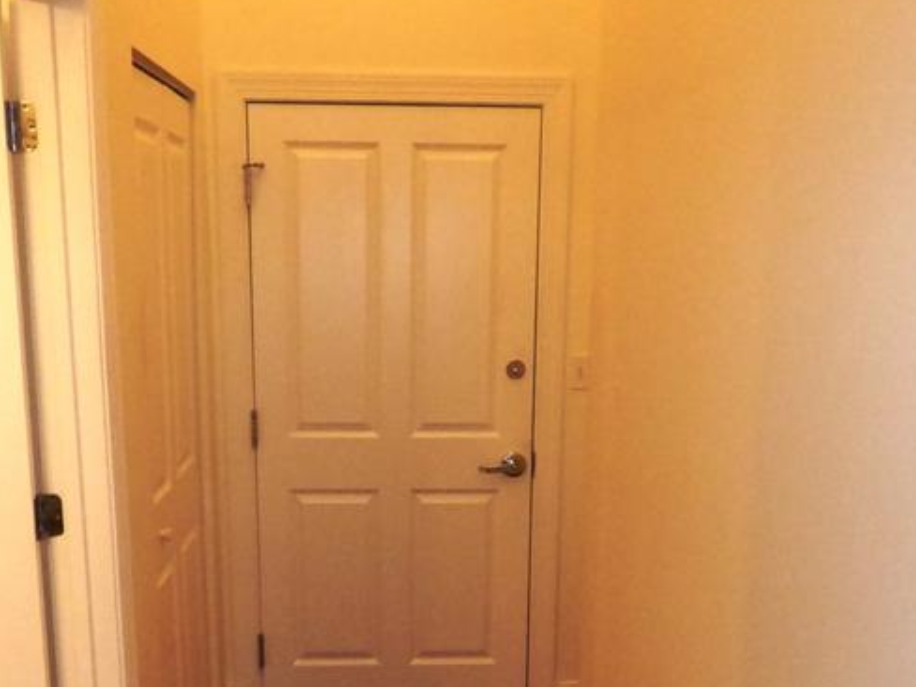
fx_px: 1111
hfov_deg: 44.8
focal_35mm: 42
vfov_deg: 33.7
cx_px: 447
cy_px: 514
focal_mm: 3.58
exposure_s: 1/125
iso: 800
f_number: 2.8
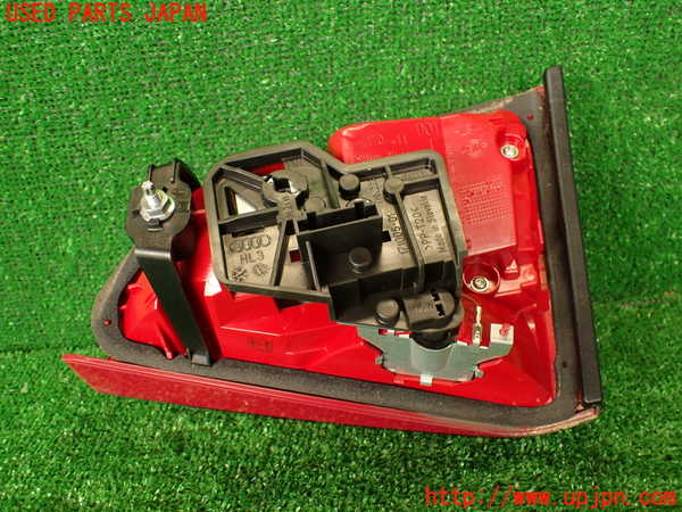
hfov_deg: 60.0
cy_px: 256
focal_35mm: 30
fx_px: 591
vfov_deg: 46.8
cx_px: 341
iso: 200
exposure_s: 1/60
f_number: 2.3
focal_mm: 5.4
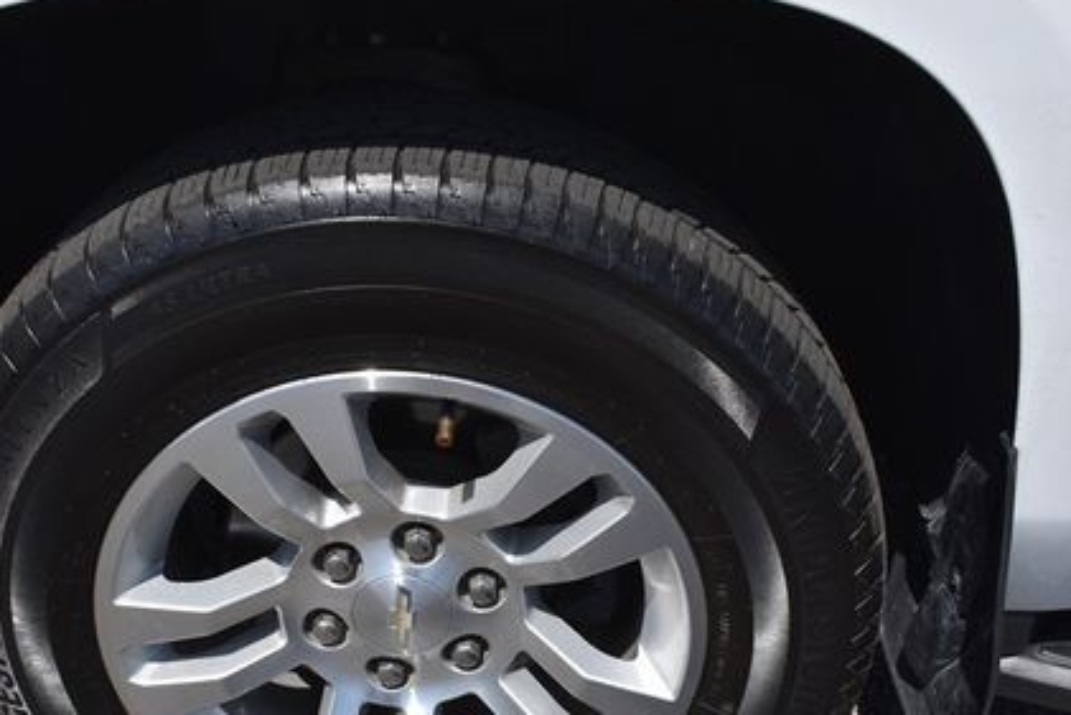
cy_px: 485
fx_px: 1220
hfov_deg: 47.3
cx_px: 468
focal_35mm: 41
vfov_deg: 32.3
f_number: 9
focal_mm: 18
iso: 100
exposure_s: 1/320
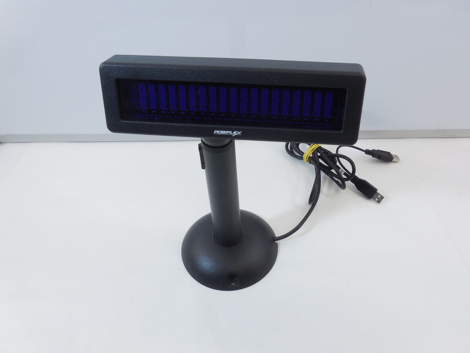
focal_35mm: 28
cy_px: 184
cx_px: 252
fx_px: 380
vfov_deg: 49.7
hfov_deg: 63.4
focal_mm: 4.6
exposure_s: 1/40
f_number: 3.5
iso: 125
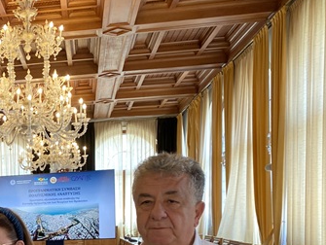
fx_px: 585
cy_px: 252
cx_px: -49
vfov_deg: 22.7
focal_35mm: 62
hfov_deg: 27.9
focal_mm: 4.25
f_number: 1.8
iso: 100
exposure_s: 1/50
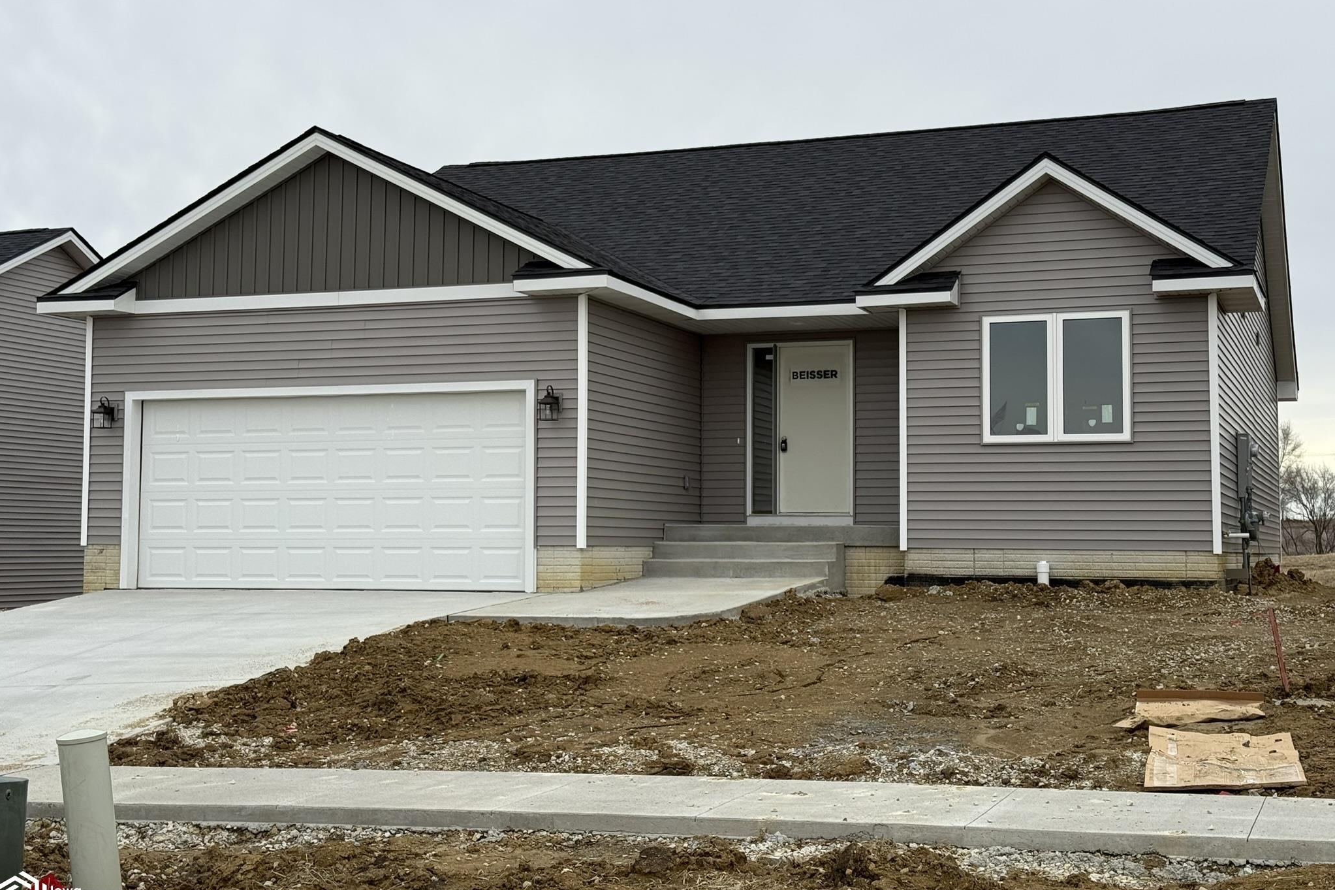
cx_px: 667
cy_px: 425
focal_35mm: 50
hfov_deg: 39.6
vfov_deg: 27.0
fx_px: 1854
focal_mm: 6.76
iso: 64
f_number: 1.78
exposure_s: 1/865
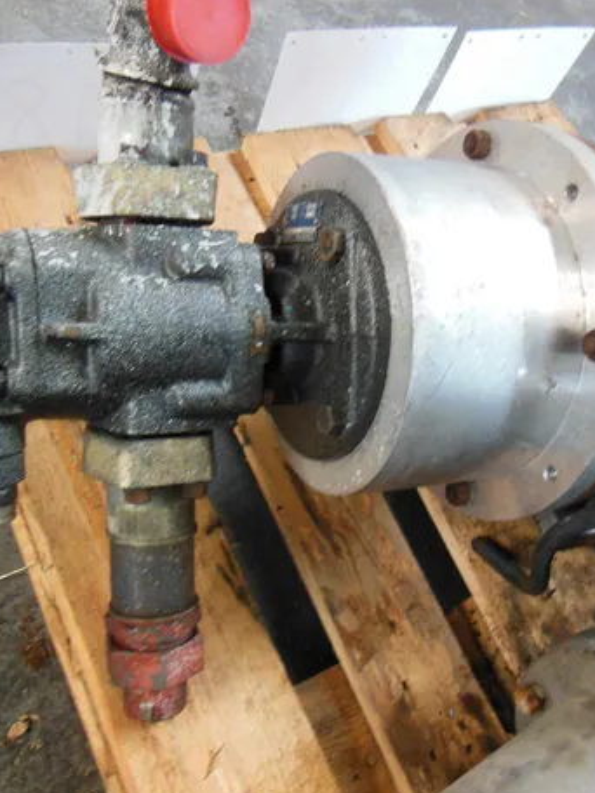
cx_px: 372
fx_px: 779
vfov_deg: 54.0
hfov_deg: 41.5
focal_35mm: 34
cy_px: 401
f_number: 3.5
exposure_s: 1/8
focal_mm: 4.5
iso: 400
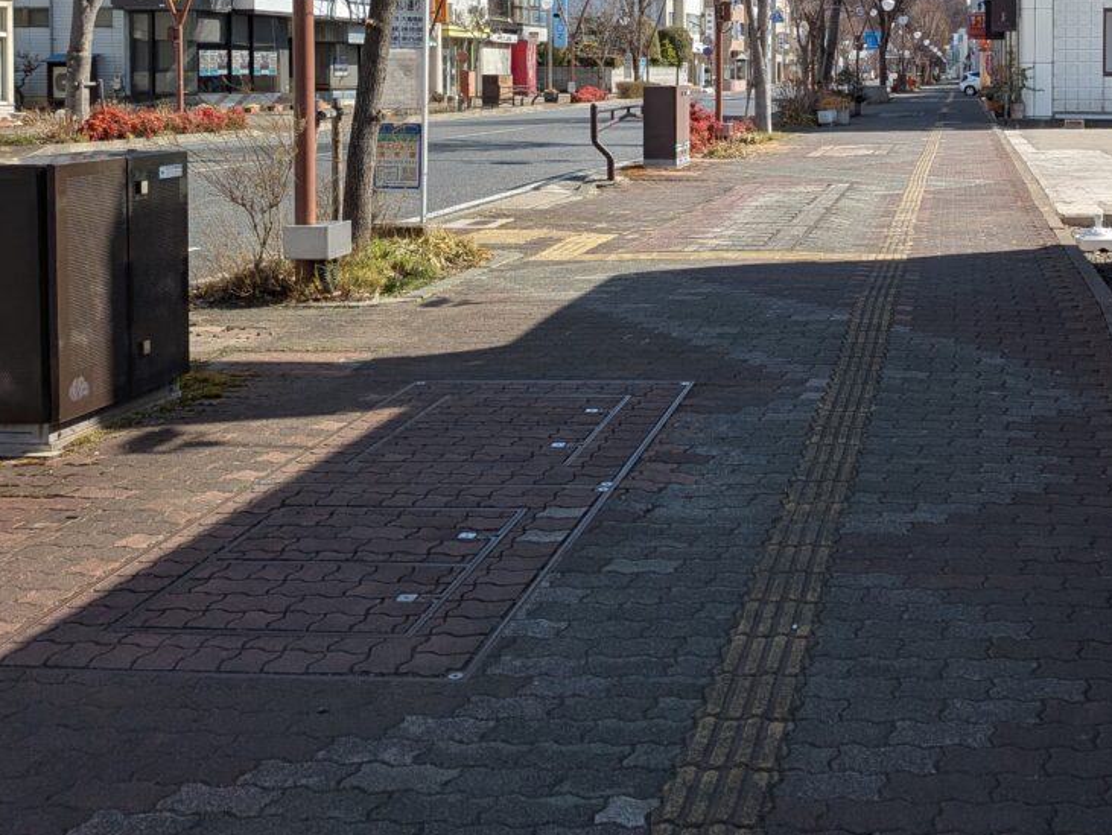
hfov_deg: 43.3
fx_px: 1350
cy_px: 114
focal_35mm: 42
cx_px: 840
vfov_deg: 32.9
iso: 29
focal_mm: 4.53
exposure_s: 1/1479
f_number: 1.7
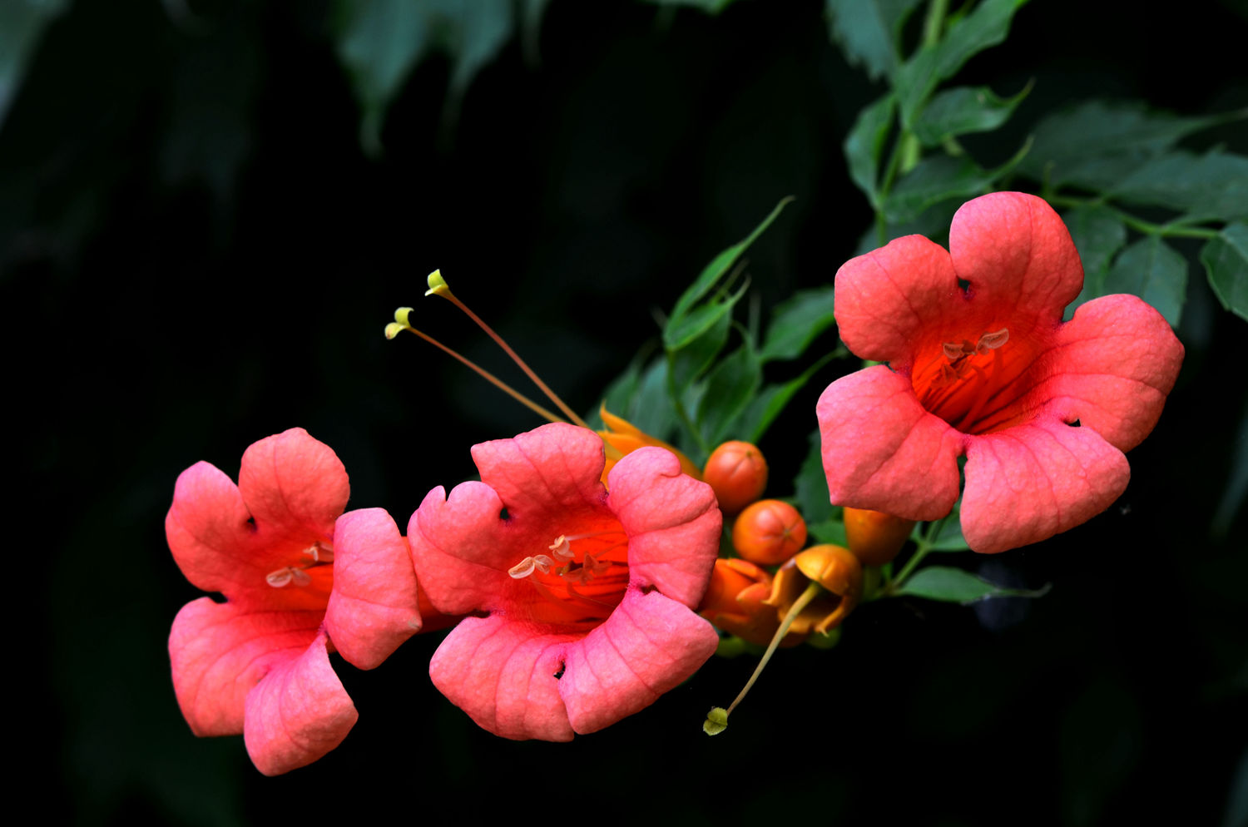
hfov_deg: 13.1
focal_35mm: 158
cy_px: 414
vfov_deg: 8.7
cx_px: 624
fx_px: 5450
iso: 200
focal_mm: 105
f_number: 10
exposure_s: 1/60
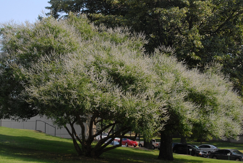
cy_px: 81
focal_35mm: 65
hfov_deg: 30.9
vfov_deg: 21.0
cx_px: 107
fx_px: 439
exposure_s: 1/320
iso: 400
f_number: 9
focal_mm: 38
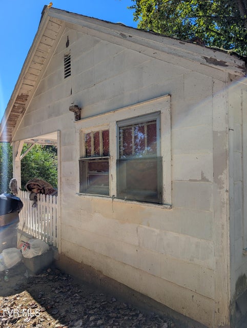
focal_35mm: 24
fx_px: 228
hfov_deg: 56.9
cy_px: 164
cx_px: 124
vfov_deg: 71.5
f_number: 1.68
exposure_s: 1/749
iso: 19
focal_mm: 6.9
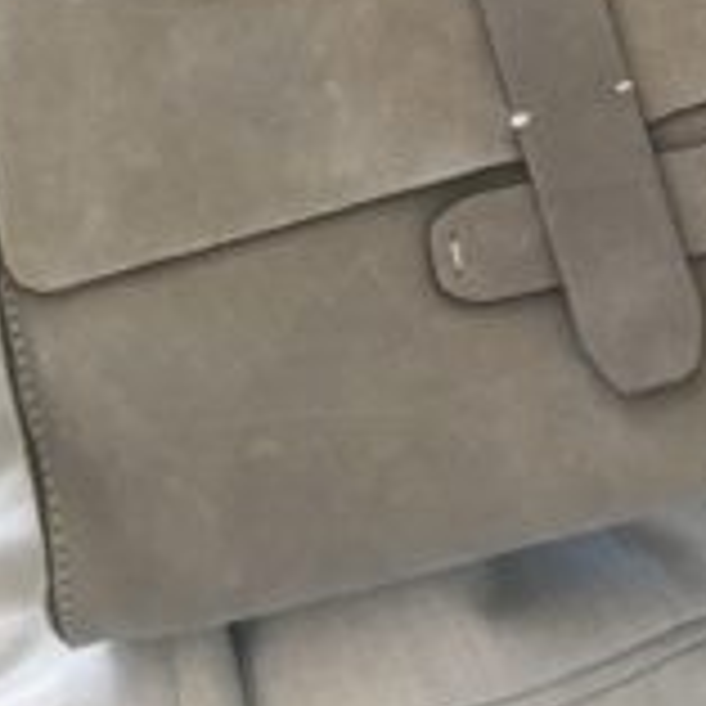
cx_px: 549
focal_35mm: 63
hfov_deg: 26.9
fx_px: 1454
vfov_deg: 25.1
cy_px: -99
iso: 40
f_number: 1.8
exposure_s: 1/30
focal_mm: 3.99
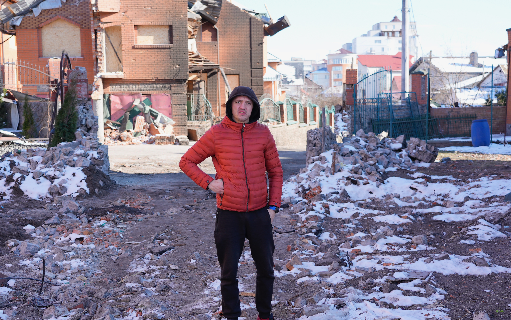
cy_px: 161
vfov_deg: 27.4
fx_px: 655
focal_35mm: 47
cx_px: 255
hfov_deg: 42.6
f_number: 4
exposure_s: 1/200
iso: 80
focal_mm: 46
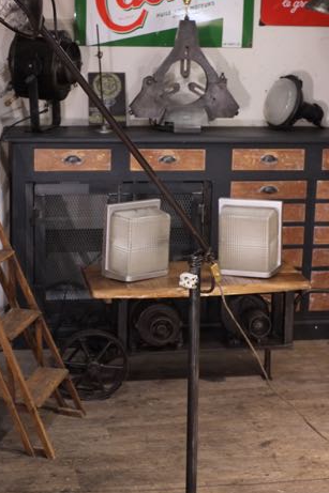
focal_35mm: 69
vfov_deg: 29.3
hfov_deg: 19.7
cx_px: 132
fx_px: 947
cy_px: 257
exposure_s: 1/125
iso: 2500
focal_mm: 35
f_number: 3.6
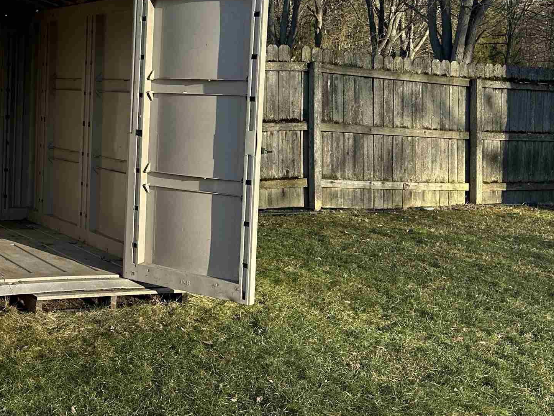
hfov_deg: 35.0
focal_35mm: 51
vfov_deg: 28.3
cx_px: 41
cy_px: 130
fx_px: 816
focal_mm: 6.86
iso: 80
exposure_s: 1/1692
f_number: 1.78
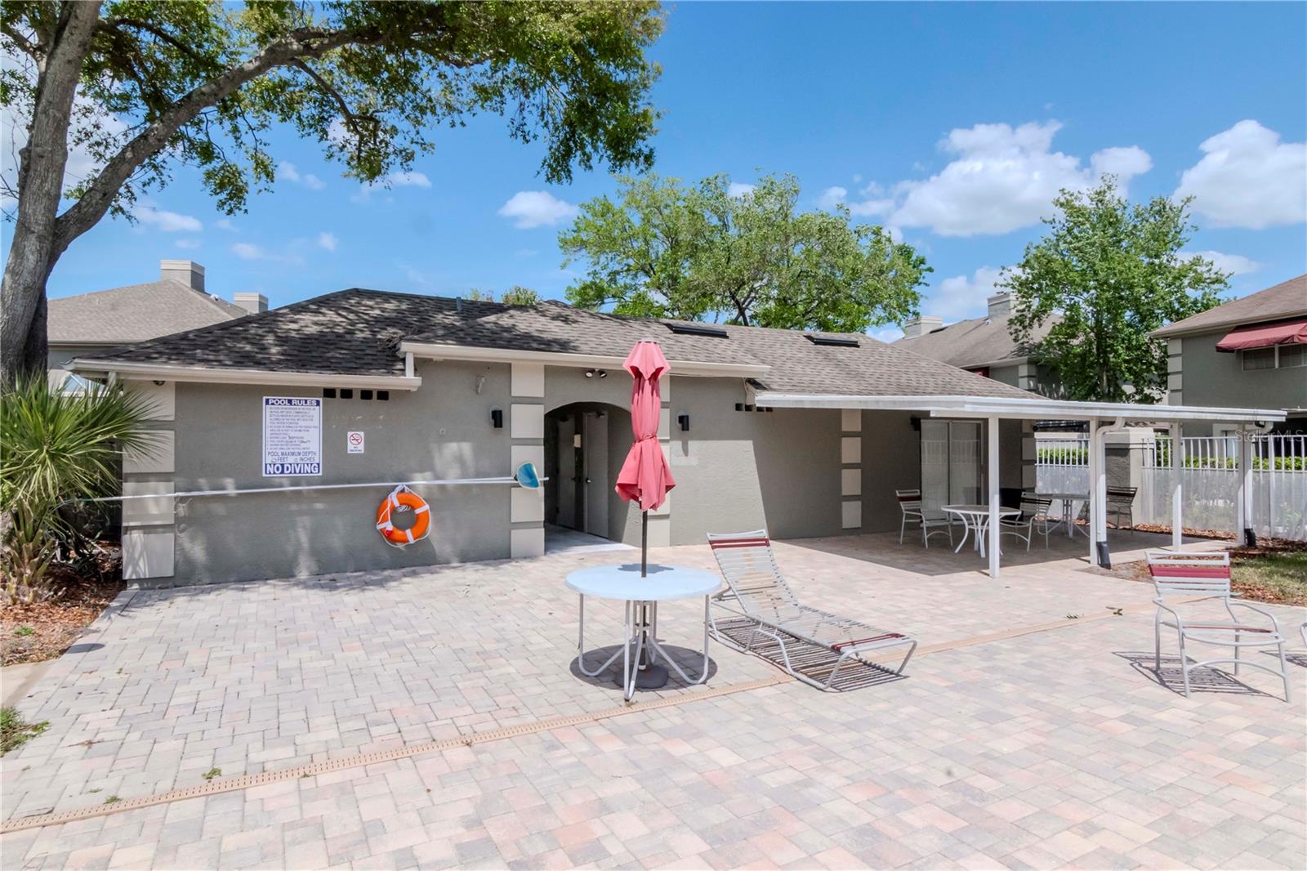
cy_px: 436
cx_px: 654
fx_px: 708
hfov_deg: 85.4
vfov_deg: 63.2
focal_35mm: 20
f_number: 20
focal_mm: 13
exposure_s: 1/400
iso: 800
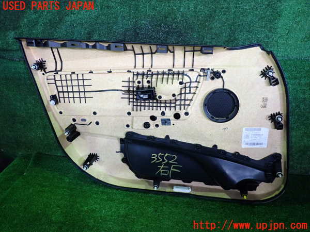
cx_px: 155
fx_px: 224
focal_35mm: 25
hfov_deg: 69.4
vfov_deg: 54.9
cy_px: 116
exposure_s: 1/30
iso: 320
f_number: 2
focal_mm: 4.5
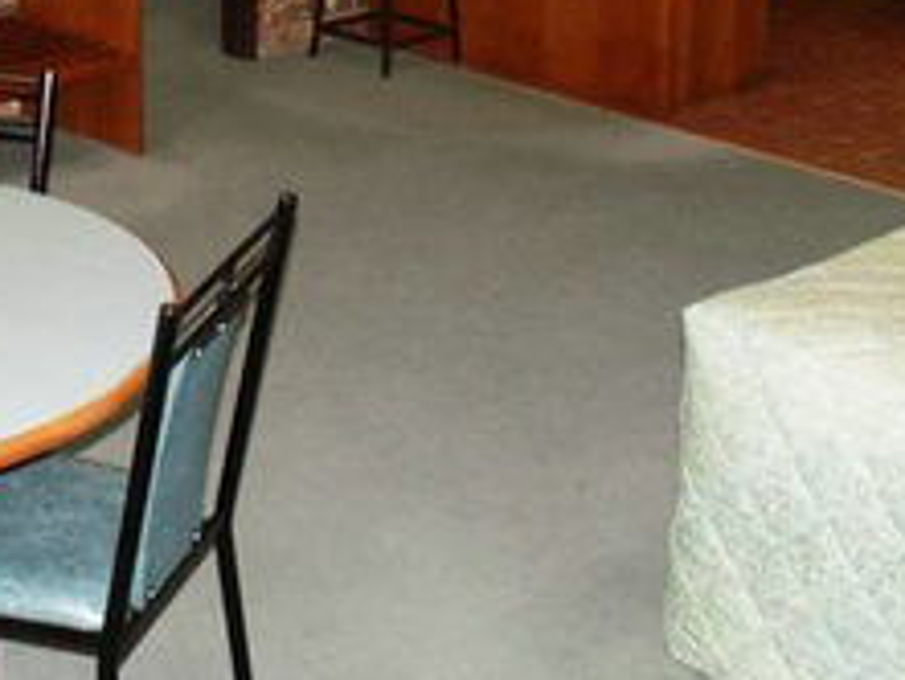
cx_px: 205
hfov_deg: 25.3
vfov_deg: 18.7
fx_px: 1988
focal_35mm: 76
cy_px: -41
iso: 160
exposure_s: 1/40
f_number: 2.8
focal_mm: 5.86
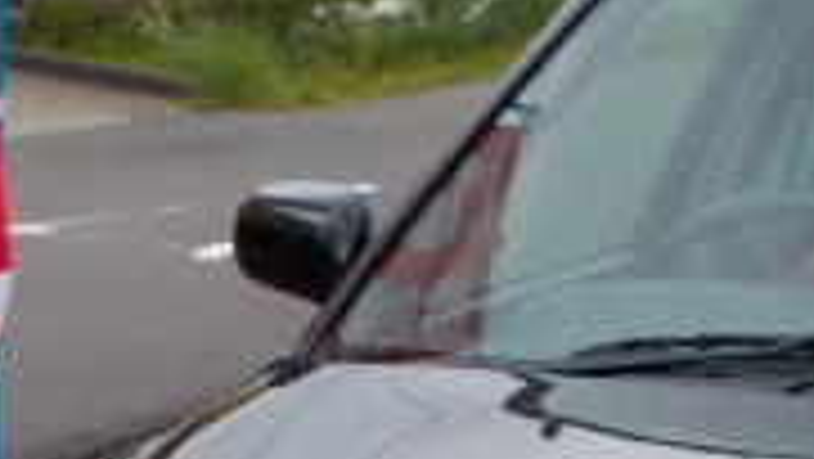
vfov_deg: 9.9
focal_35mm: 112
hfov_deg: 17.5
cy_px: 963
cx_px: -337
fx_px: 2418
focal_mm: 4.1
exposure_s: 1/200
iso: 80
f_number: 3.3
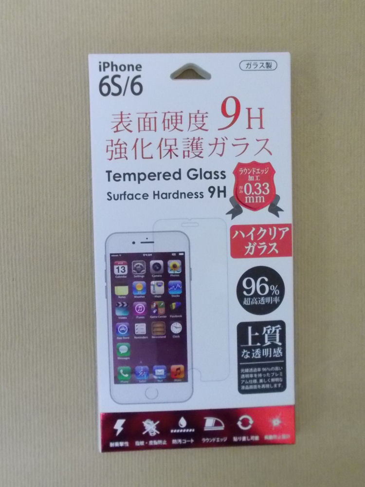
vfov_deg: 67.3
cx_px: 182
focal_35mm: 26
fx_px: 366
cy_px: 244
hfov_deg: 53.1
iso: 800
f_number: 3.2
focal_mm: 4.6
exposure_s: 1/60
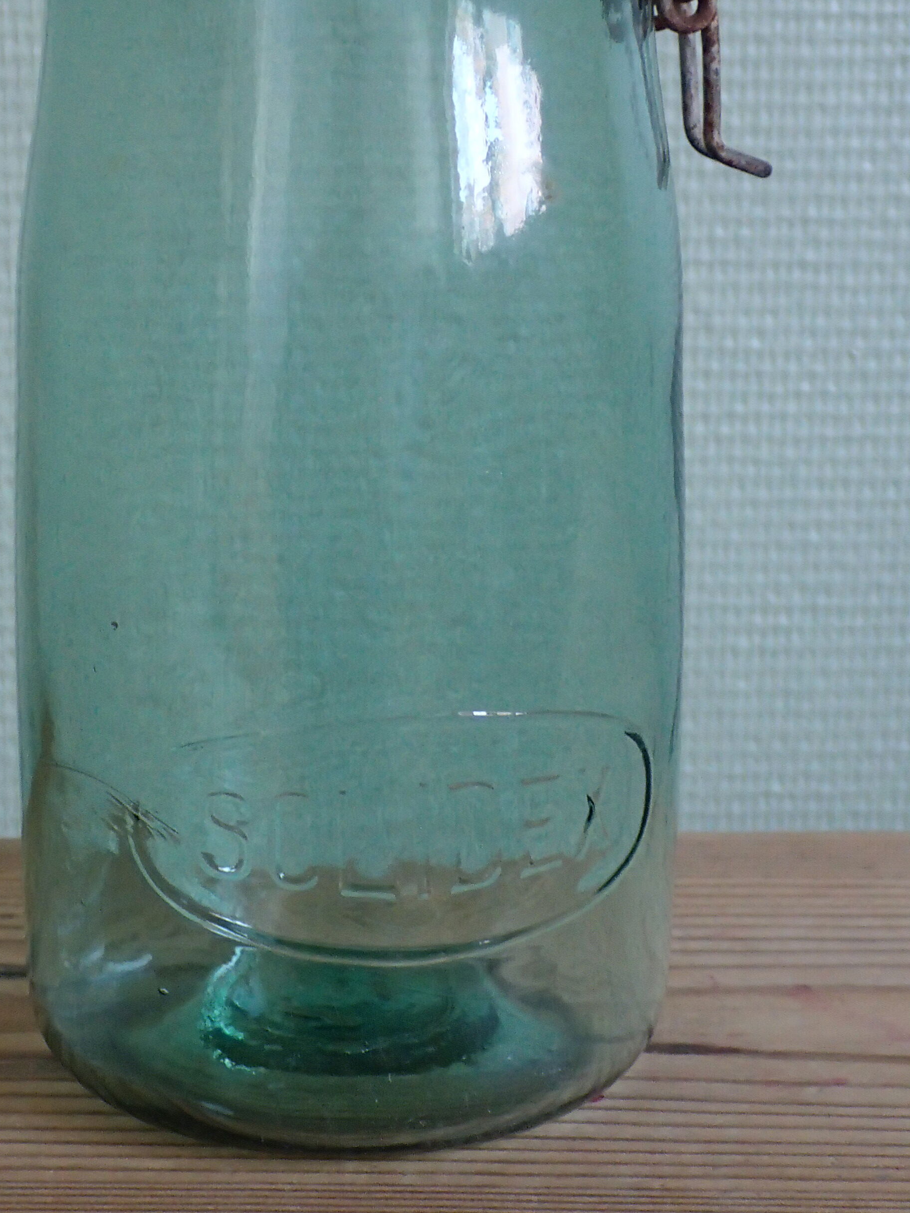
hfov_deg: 21.0
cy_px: 392
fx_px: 2453
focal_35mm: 70
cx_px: 359
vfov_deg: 27.6
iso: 500
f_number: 2.9
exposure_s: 1/40
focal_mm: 7.86
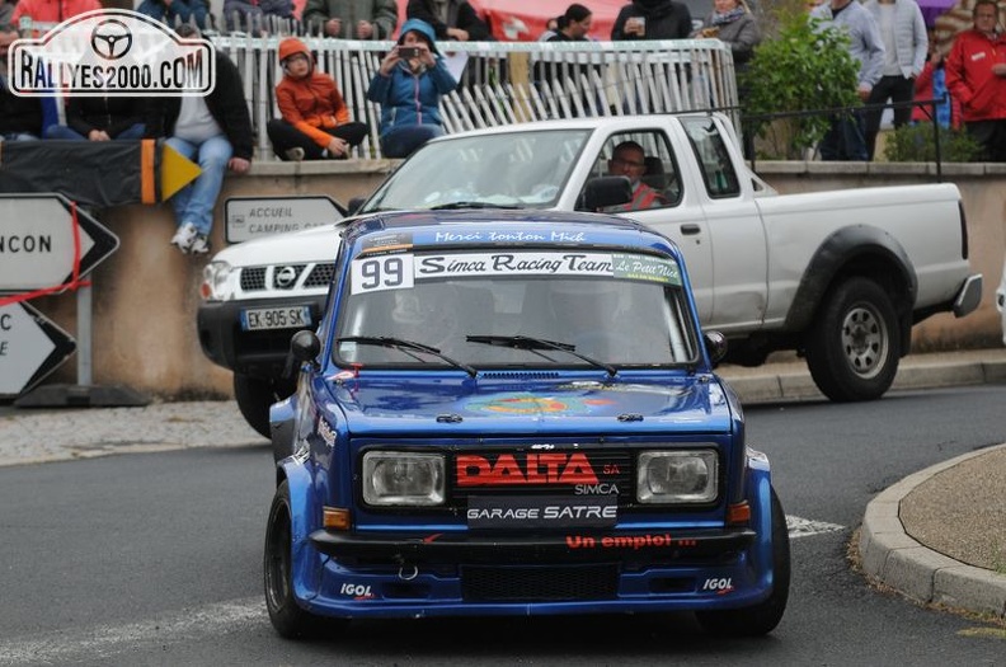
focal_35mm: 150
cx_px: 503
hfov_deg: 13.7
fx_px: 4184
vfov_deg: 9.1
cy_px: 334
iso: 500
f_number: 14
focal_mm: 100
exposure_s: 1/800
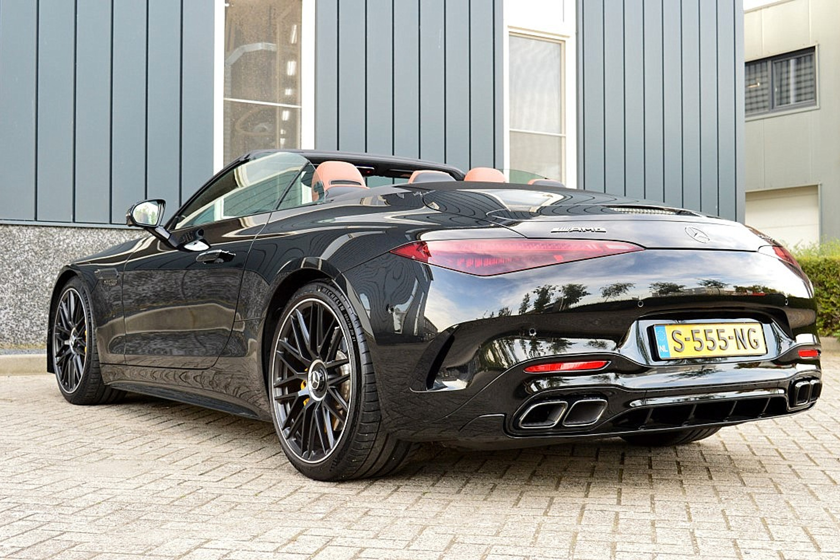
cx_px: 420
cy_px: 280
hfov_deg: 41.1
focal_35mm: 48
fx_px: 1120
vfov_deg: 28.1
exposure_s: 1/60
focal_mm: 32
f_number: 8
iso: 720
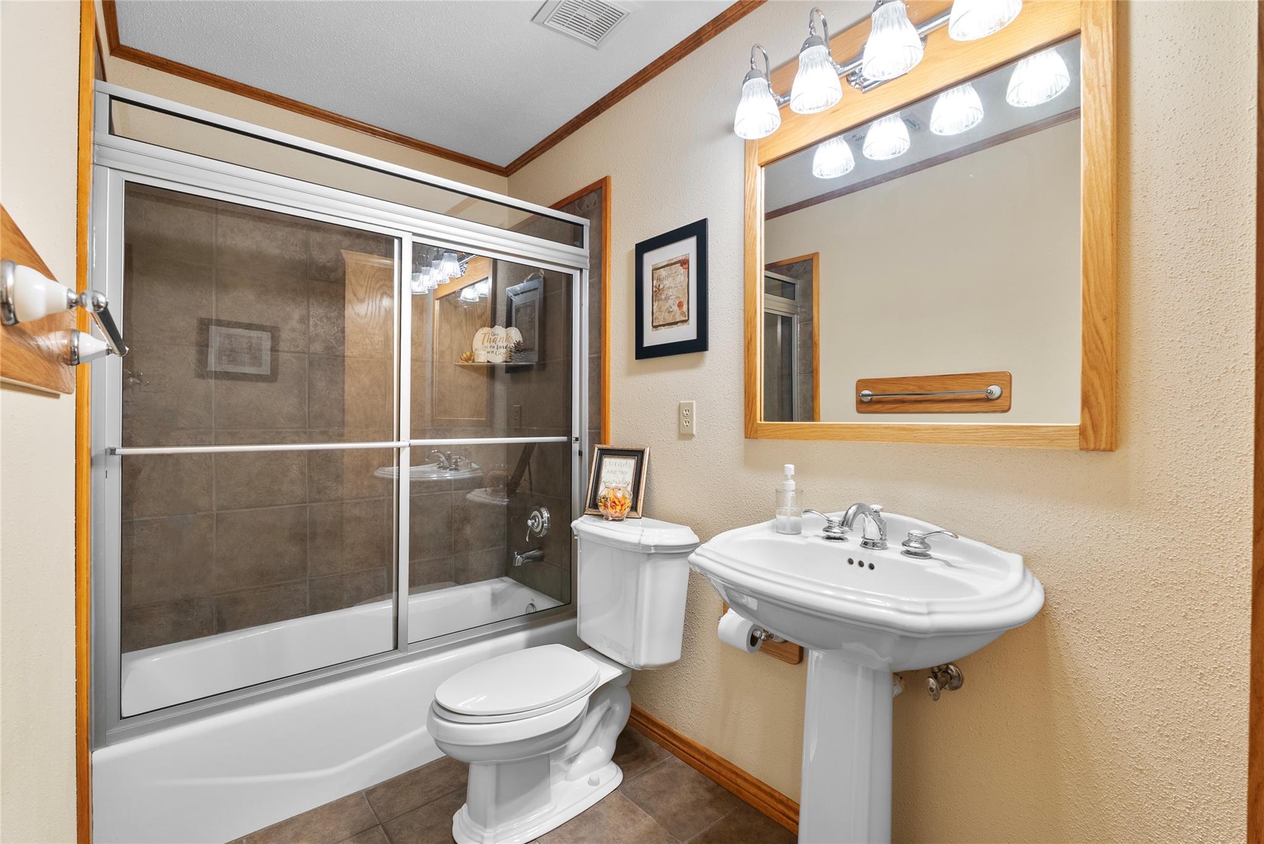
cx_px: 632
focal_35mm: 16
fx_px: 562
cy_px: 422
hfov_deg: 96.7
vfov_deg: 73.8
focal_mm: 16
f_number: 8
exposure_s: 1
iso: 250
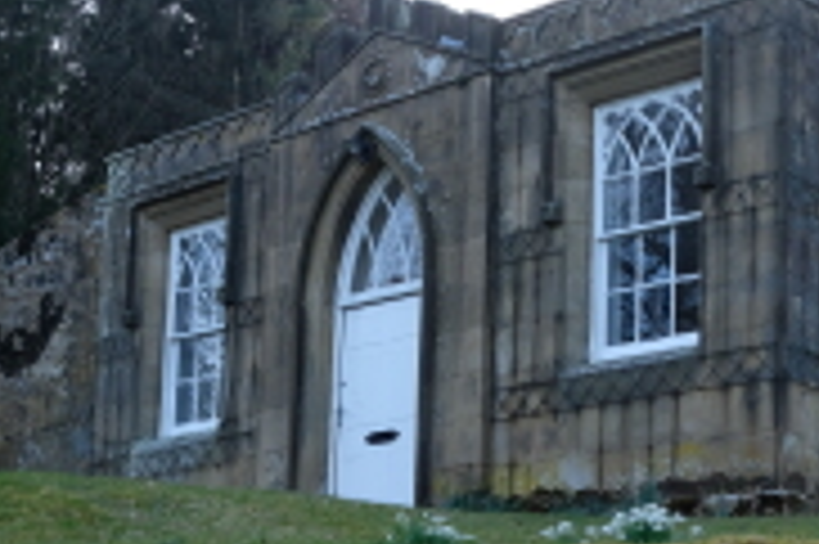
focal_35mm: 77
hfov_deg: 25.7
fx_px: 1750
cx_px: 702
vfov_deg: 17.4
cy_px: 506
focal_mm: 23
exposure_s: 1/150
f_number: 4.5
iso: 200
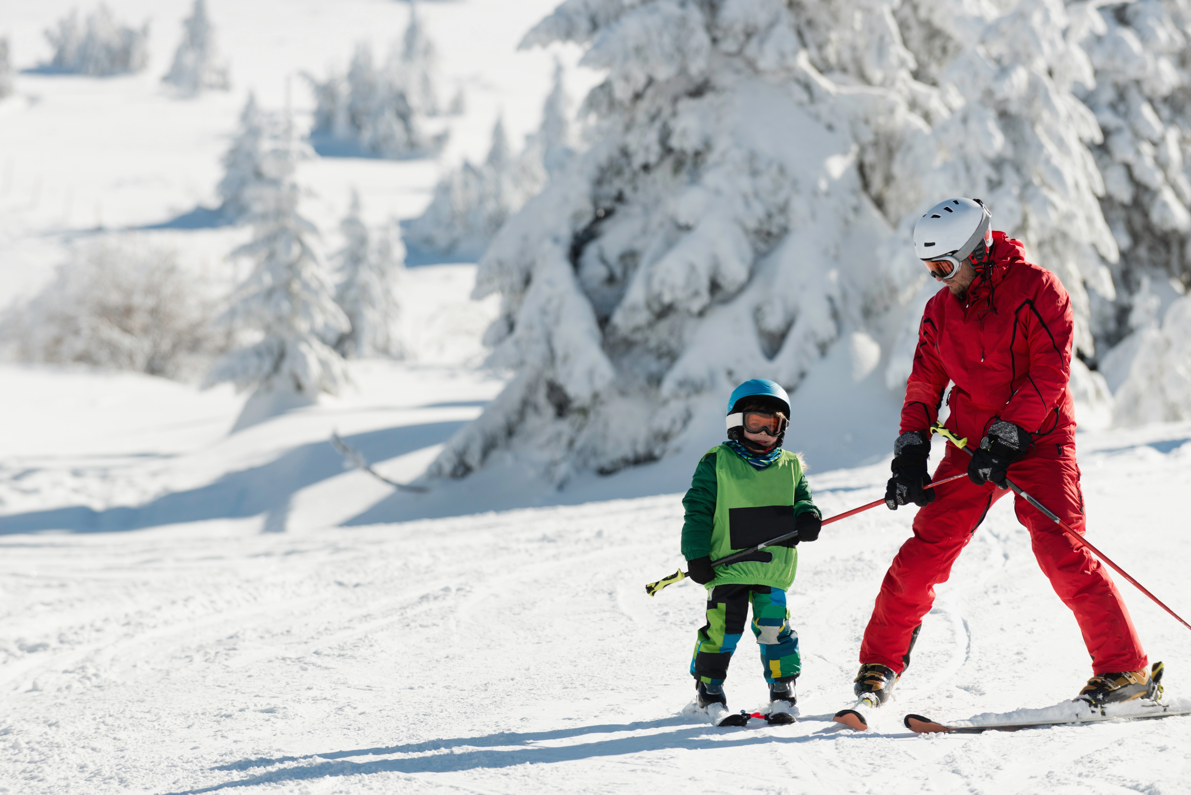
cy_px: 398
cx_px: 596
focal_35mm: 200
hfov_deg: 10.3
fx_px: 6618
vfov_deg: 6.9
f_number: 5
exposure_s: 1/2000
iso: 200
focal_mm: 200
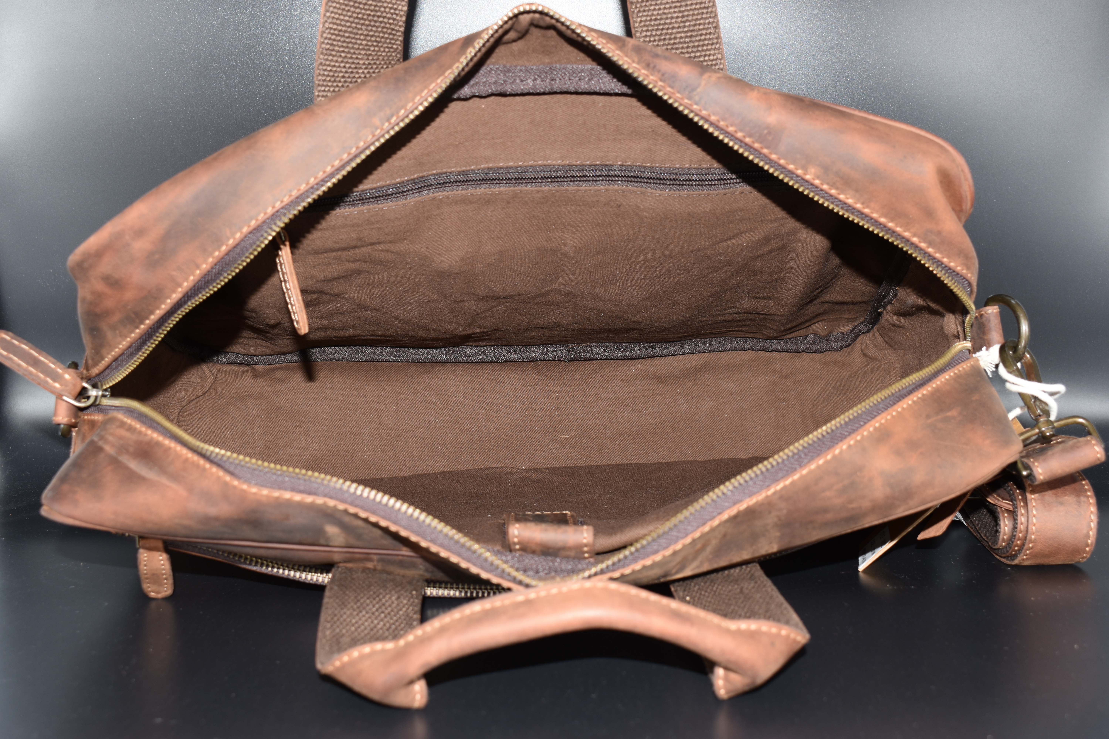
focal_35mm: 45
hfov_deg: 43.6
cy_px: 370
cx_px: 554
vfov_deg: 29.9
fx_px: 1386
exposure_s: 1/60
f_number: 8
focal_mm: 30
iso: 125
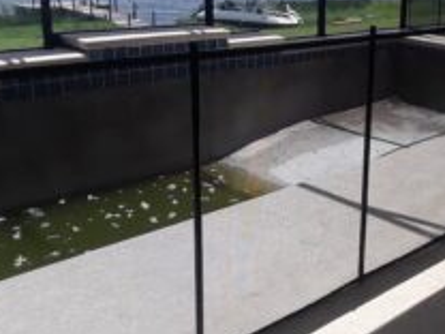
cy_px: 110
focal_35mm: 53
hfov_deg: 34.1
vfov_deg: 27.4
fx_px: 681
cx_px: 405
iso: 40
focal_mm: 2.9
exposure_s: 1/1115
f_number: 1.9
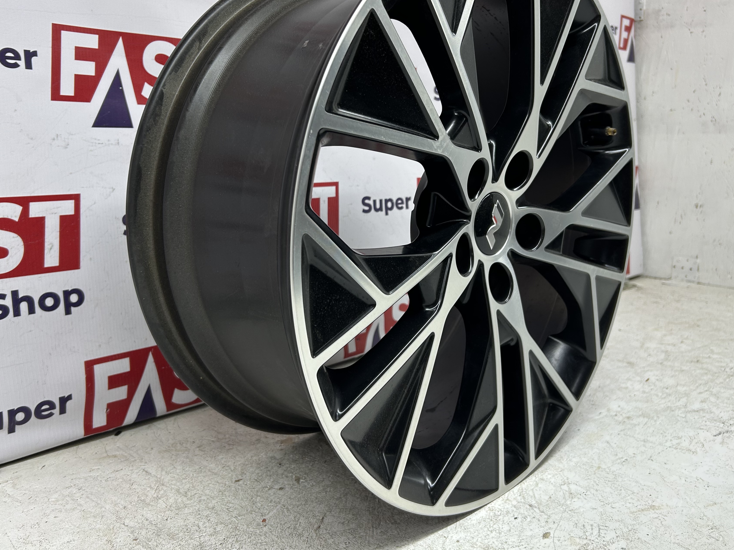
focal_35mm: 31
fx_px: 657
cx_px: 365
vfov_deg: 45.2
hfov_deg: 58.4
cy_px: 226
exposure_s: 1/100
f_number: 1.5
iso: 50
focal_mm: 5.7
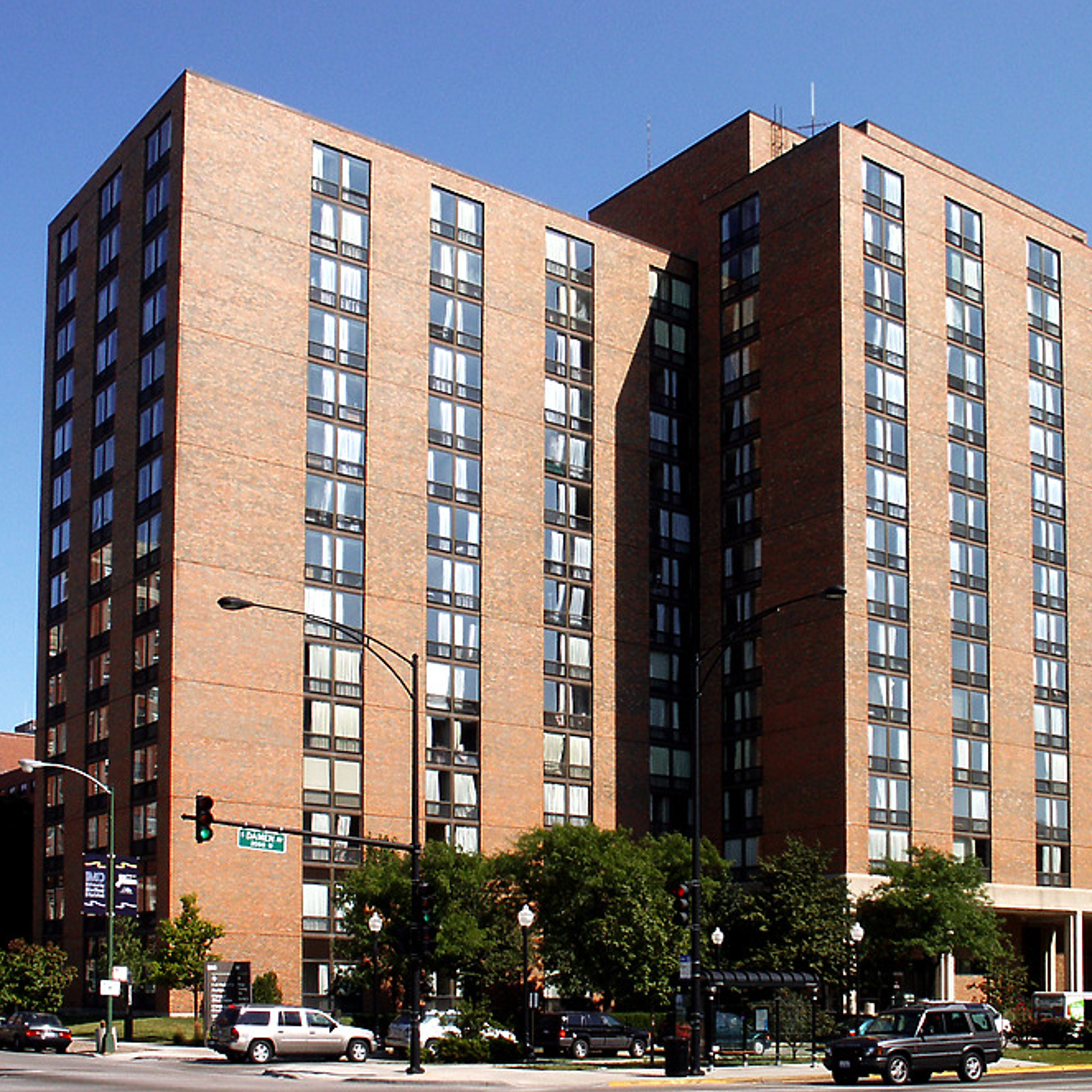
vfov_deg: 40.0
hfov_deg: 40.0
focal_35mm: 42
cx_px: 588
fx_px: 1499
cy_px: 554
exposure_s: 1/250
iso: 64
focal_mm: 7.18
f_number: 6.7
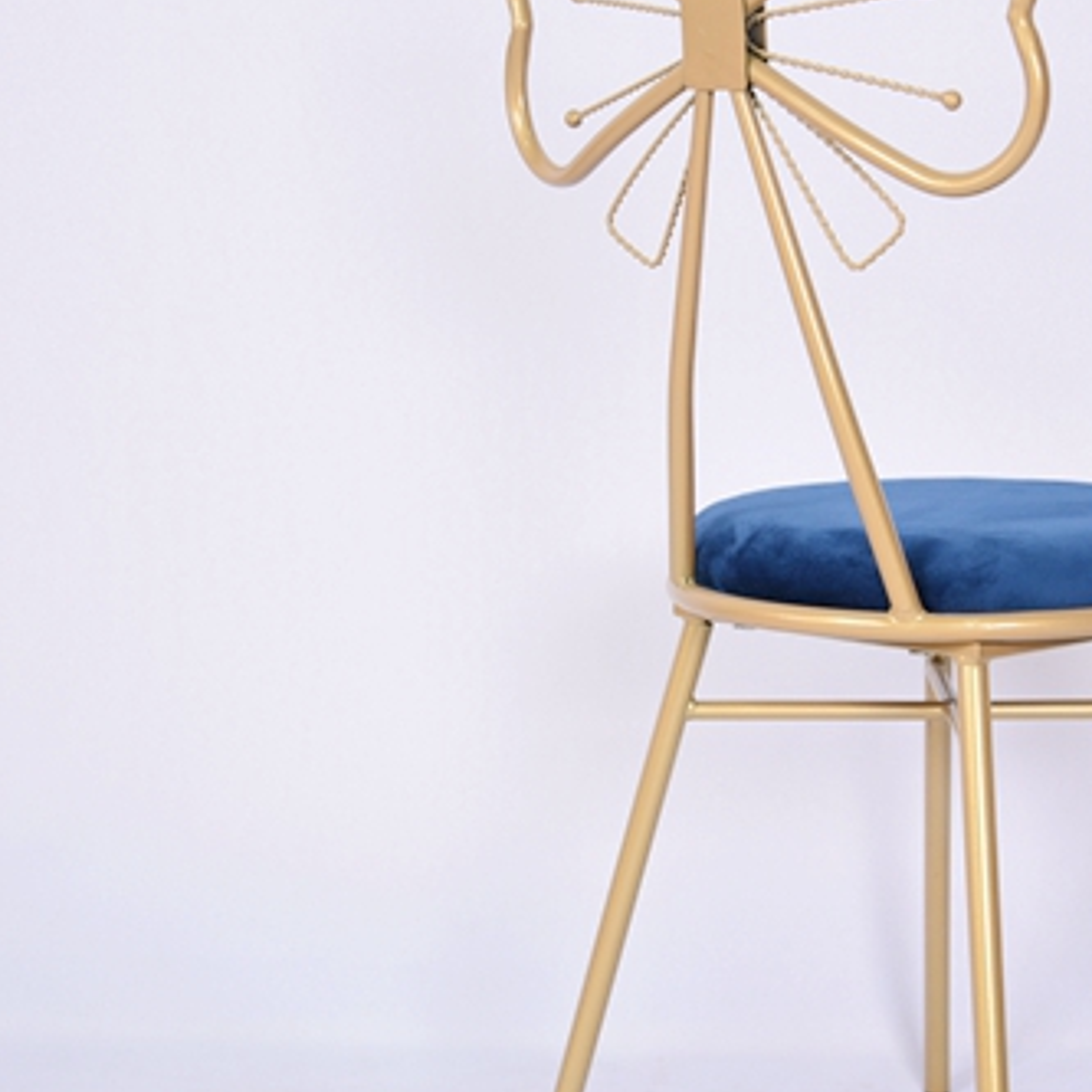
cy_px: 592
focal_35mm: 92
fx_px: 3284
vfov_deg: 18.9
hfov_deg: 18.8
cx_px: 784
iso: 125
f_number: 4.2
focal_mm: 48
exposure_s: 1/10
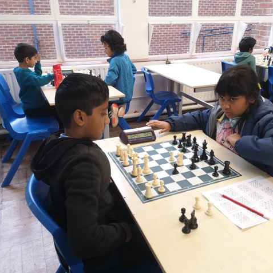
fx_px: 286
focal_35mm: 32
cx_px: 151
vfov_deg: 51.1
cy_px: 137
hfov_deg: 51.0
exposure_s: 1/100
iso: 160
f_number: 1.8
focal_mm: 3.95
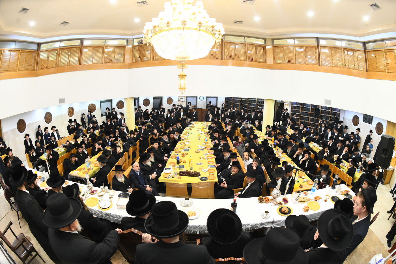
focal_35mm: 16
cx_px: 198
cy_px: 132
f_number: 5.6
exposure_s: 1/125
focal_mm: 16
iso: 2500
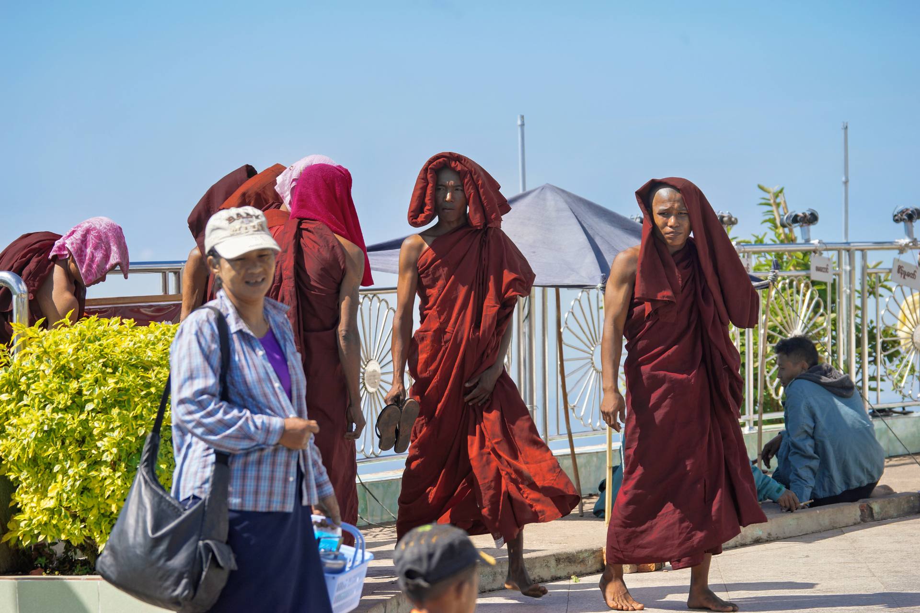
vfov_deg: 10.2
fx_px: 3450
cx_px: 460
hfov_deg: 15.2
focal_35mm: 135
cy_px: 306
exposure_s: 1/200
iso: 100
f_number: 7.1
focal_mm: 135
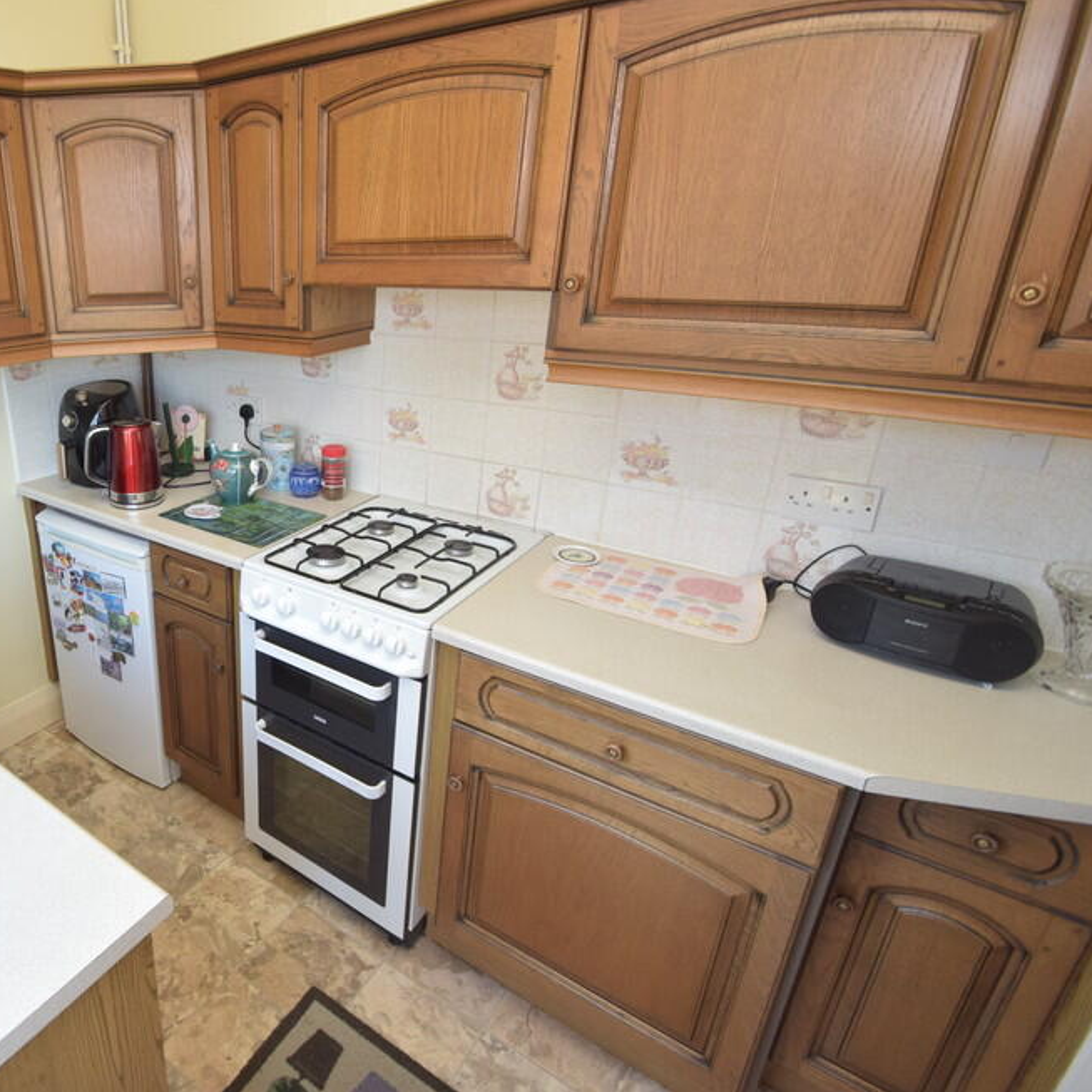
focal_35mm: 20
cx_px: 249
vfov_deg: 74.8
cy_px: 528
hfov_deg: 69.0
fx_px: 714
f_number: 5.6
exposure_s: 1/125
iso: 800
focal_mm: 10
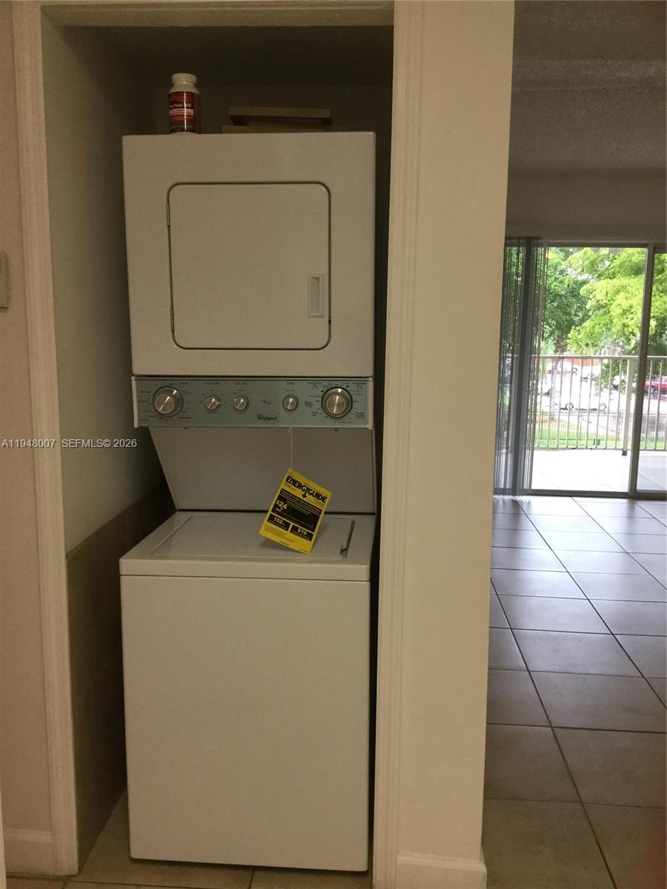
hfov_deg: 45.4
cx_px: 334
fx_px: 796
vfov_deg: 58.4
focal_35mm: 31
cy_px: 444
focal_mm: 3.3
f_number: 2.4
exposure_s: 1/30
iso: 80
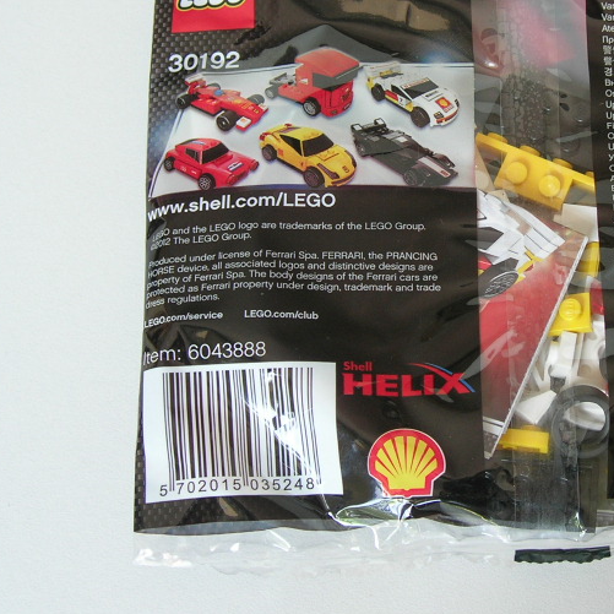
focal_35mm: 74
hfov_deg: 22.9
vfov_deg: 23.3
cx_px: 531
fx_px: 1485
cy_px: 206
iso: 64
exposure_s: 1/11.3
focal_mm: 8.5
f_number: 2.9
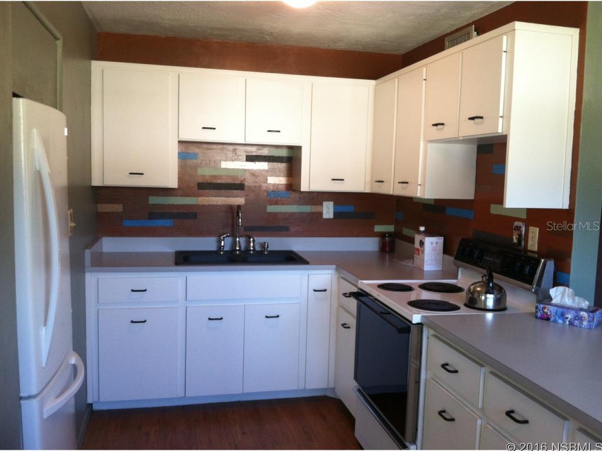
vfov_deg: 40.7
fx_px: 609
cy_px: 226
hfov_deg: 52.6
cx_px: 301
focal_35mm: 35
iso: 100
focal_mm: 3.85
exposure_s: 1/17
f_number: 2.8
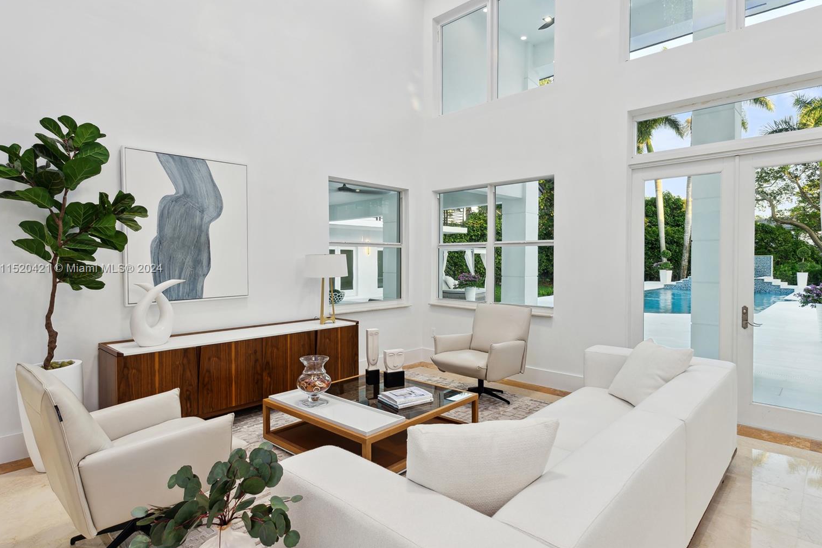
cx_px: 423
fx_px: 434
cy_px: 269
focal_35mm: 19
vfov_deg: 64.6
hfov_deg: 86.9
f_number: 8
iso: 100
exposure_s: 1/5
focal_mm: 12
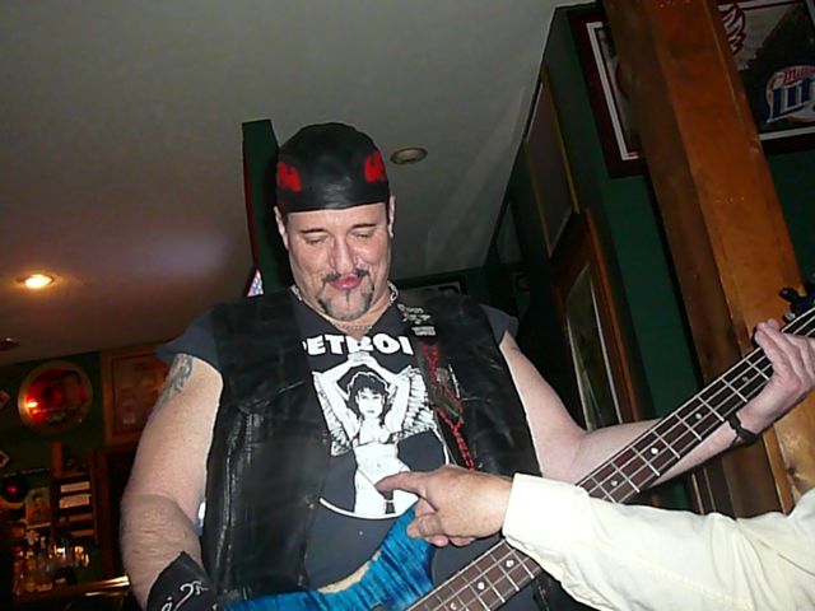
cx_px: 408
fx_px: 824
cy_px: 306
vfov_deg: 40.7
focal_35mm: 35
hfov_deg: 52.6
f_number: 2.8
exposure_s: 1/30
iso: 800
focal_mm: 5.2
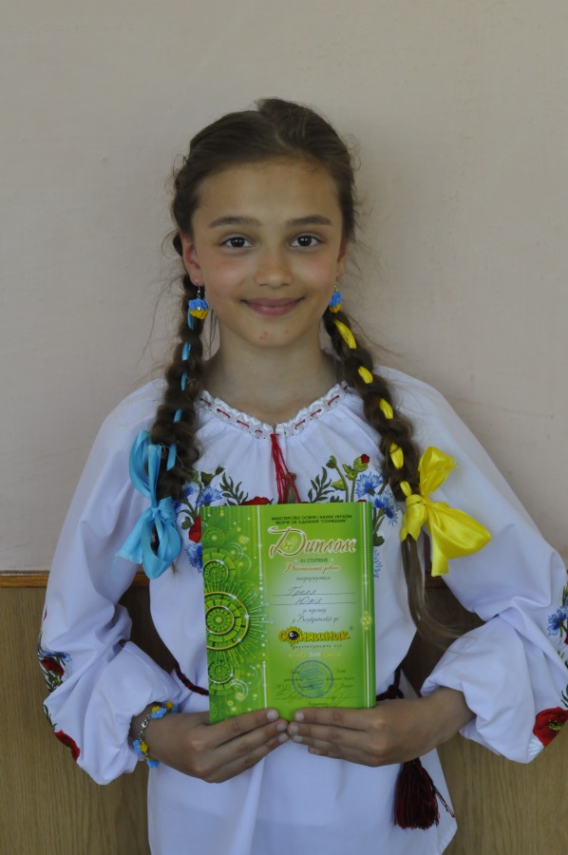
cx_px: 284
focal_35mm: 75
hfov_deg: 18.1
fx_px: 1779
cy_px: 428
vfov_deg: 27.0
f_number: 8
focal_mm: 50
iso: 1600
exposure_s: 1/250
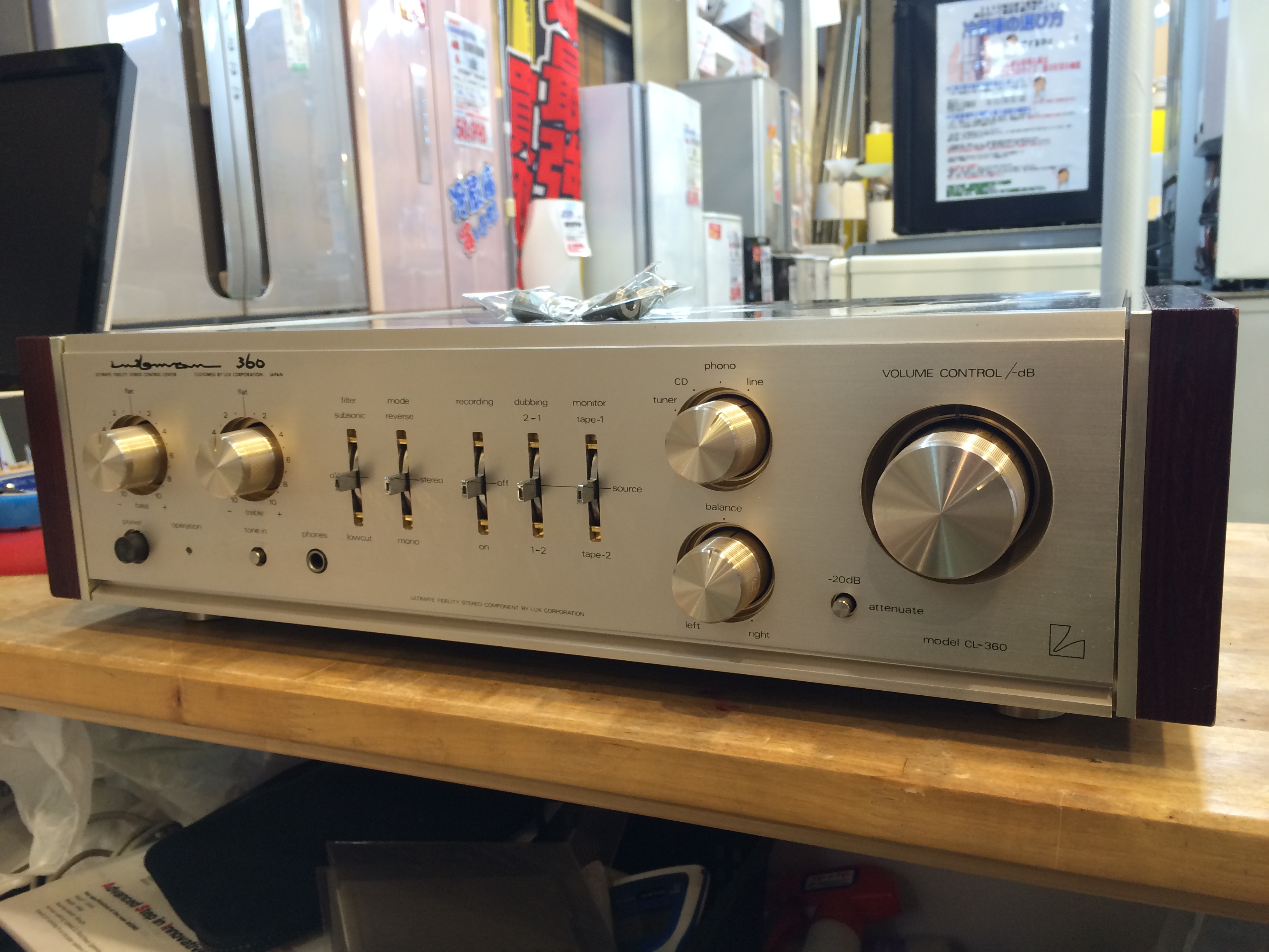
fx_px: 1063
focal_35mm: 29
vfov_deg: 48.2
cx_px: 634
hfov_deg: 61.7
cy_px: 476
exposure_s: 1/30
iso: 64
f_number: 2.2
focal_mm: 4.15
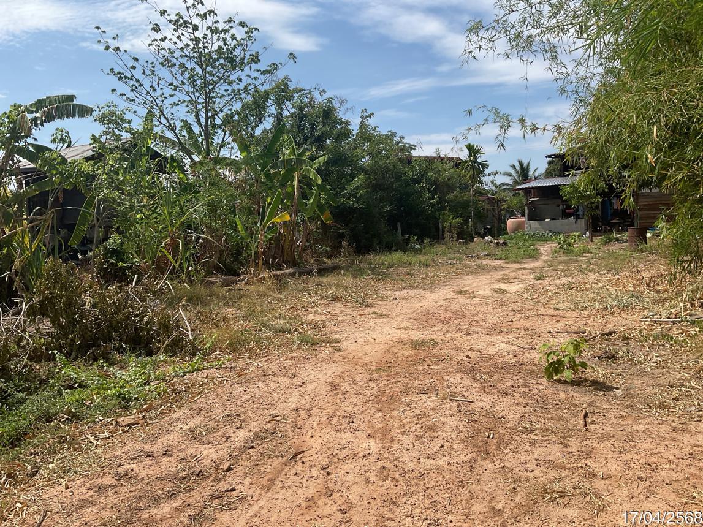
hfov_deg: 61.7
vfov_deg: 48.2
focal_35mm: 29
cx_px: 352
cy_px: 264
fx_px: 589
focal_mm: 3
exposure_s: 1/2538
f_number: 1.8
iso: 16
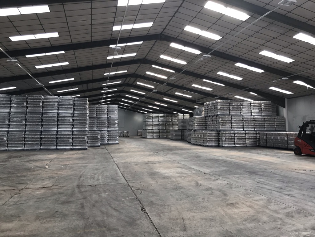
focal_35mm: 28
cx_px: 158
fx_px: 255
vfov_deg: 49.7
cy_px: 118
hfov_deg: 63.4
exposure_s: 1/100
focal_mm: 3.99
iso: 40
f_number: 1.8
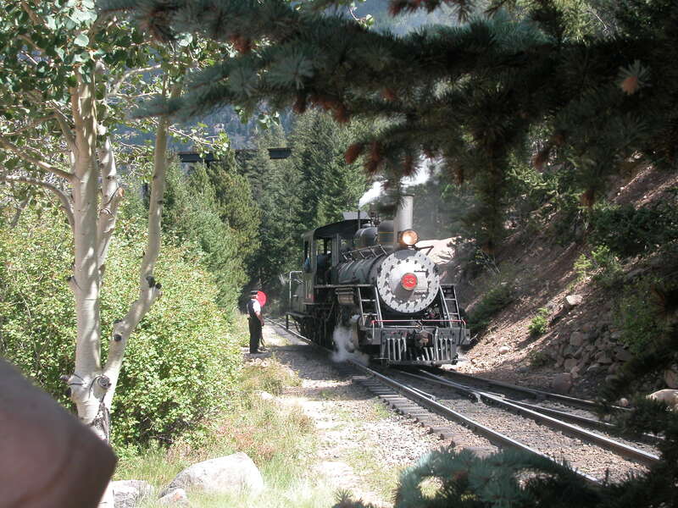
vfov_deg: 24.8
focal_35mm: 59
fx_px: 1156
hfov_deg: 32.7
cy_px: 254
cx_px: 339
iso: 100
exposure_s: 1/200
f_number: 4.8
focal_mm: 14.9
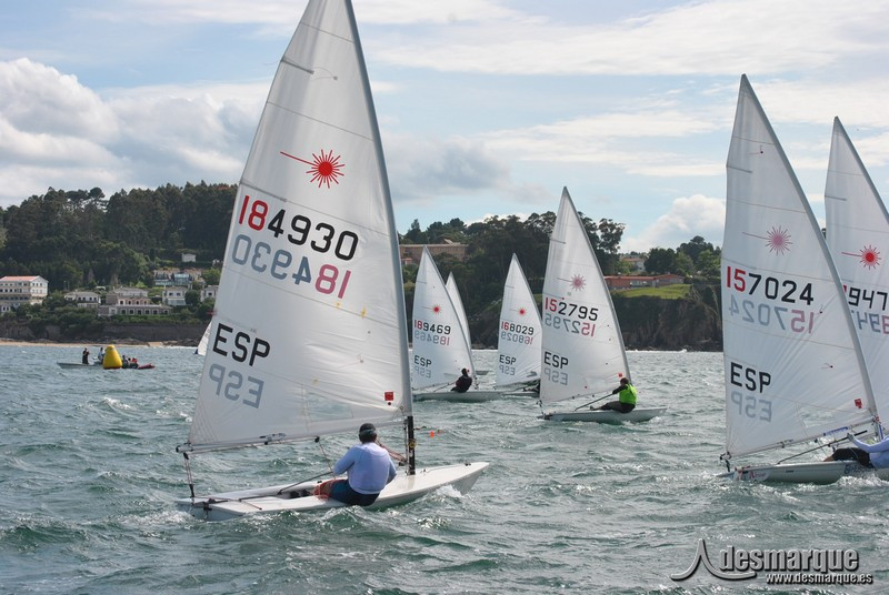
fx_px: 2040
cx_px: 444
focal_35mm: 82
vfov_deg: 16.6
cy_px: 298
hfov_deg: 24.6
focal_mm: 55
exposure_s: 1/320
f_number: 9
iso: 100
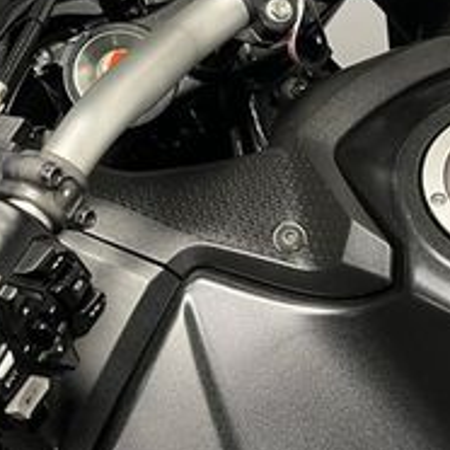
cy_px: 2
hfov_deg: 21.7
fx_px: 1162
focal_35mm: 79
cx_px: 351
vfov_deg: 21.2
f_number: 1.6
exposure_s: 1/50
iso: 160
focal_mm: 5.1
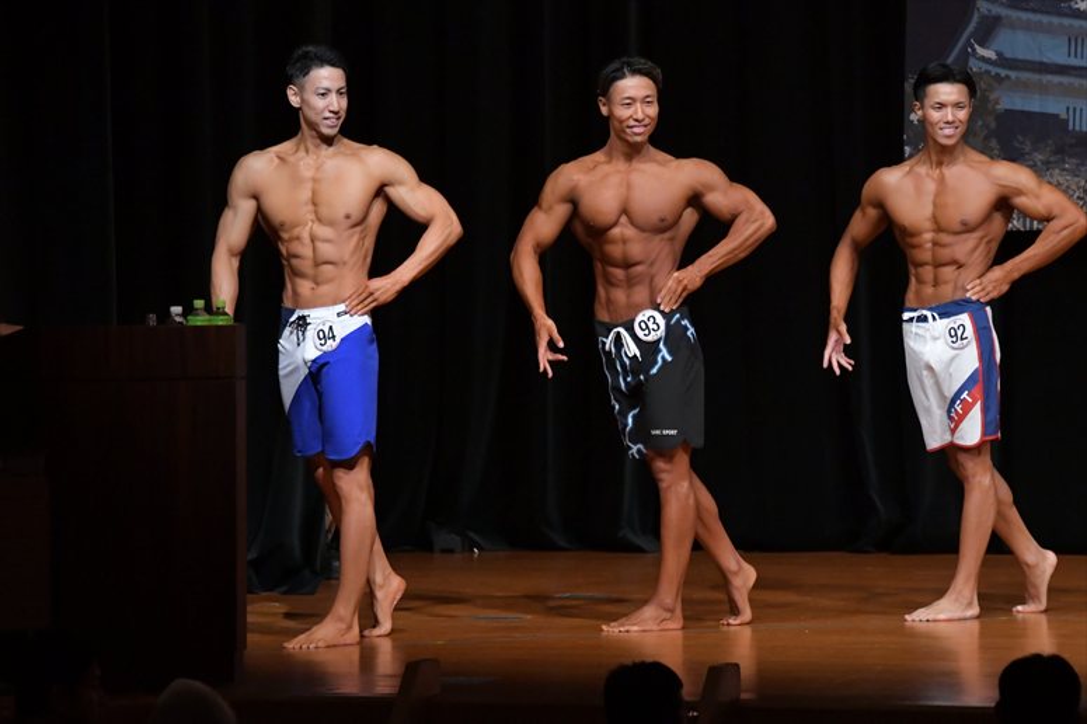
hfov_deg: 8.1
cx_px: 544
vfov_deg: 5.4
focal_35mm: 255
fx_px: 7696
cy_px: 362
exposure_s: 1/400
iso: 5000
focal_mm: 170
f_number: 5.6
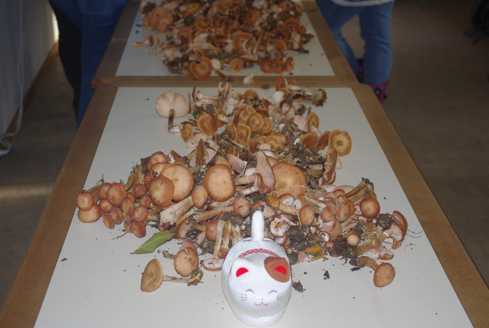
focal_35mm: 60
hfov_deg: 33.4
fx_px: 816
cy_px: 164
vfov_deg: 22.7
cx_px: 244
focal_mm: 40
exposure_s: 1/60
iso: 100
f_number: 4.5
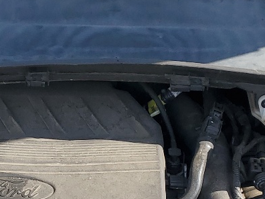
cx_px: 103
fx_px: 804
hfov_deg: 18.7
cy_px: 164
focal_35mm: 105
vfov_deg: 14.0
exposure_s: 1/2000
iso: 50
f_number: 1.5
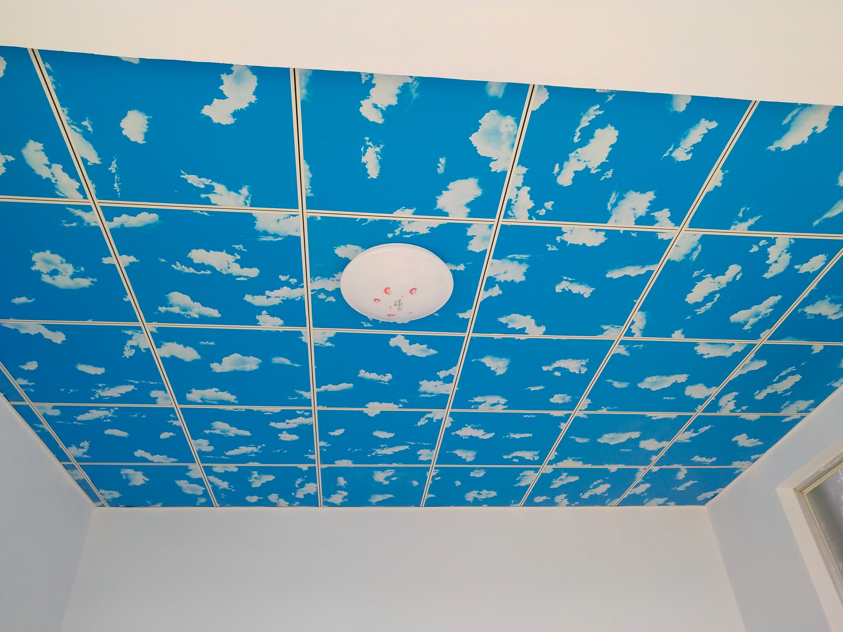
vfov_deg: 46.8
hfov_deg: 60.0
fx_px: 731
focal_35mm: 30
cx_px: 422
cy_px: 316
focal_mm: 3.95
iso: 137
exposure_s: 1/100
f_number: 1.8
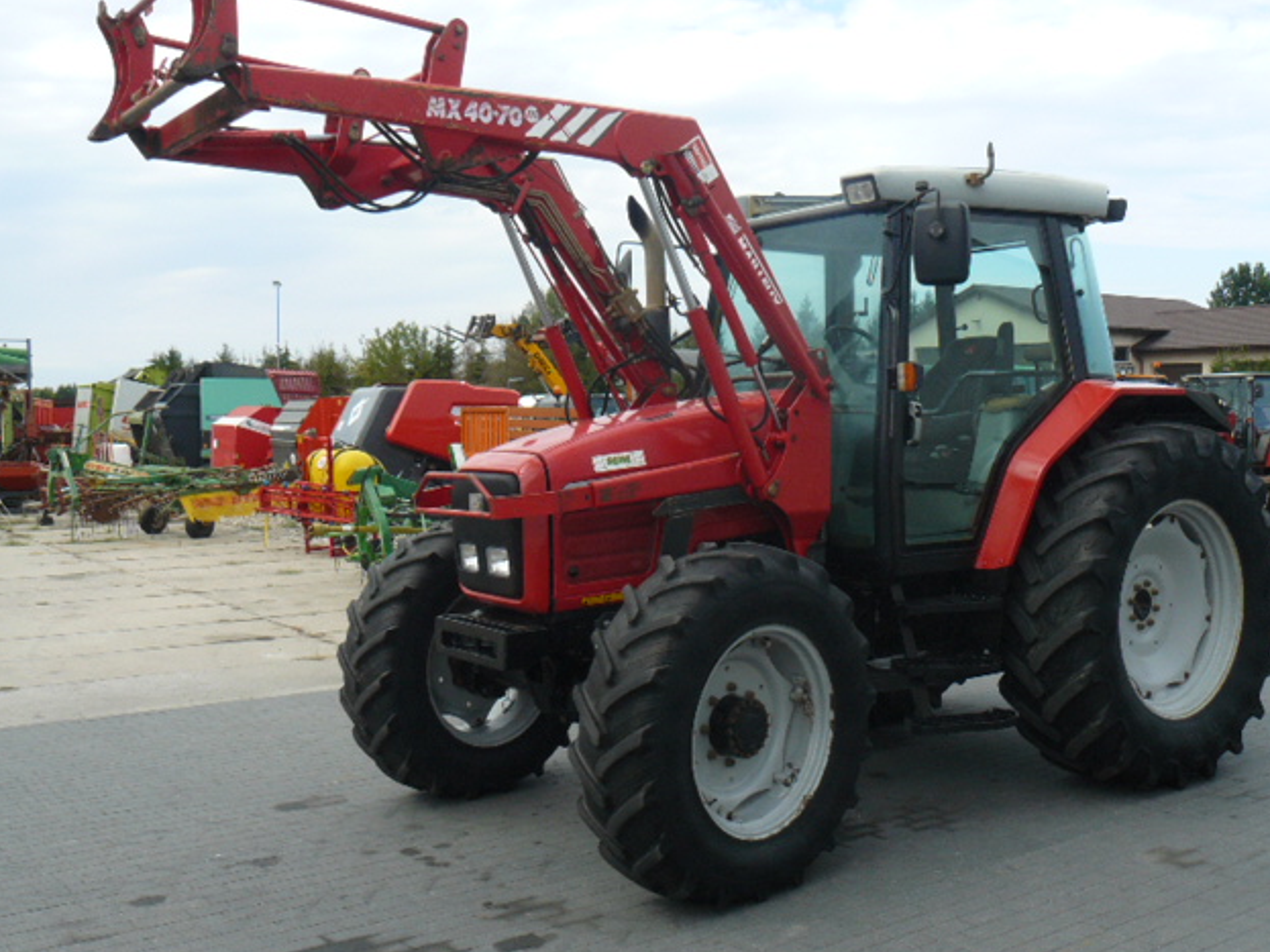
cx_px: 628
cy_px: 473
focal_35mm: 37
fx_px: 1357
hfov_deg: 50.1
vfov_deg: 38.7
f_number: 5.6
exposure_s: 1/200
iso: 100
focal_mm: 6
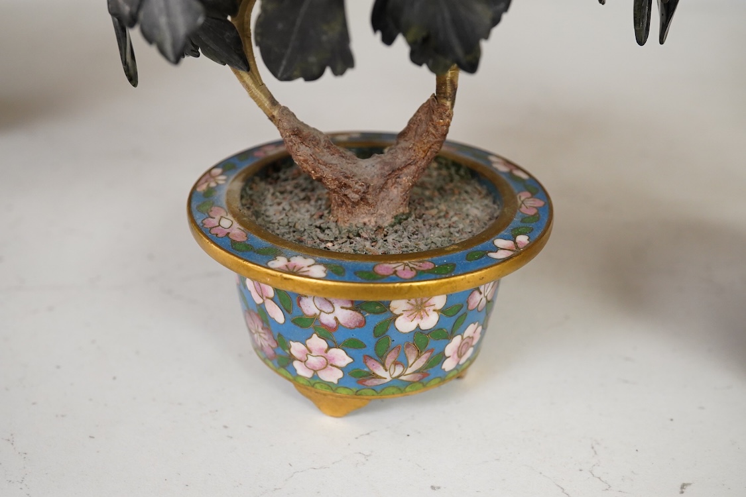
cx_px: 373
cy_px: 248
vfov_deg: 29.9
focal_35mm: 45
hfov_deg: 43.6
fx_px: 932
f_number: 9
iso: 2500
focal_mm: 30
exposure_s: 1/100
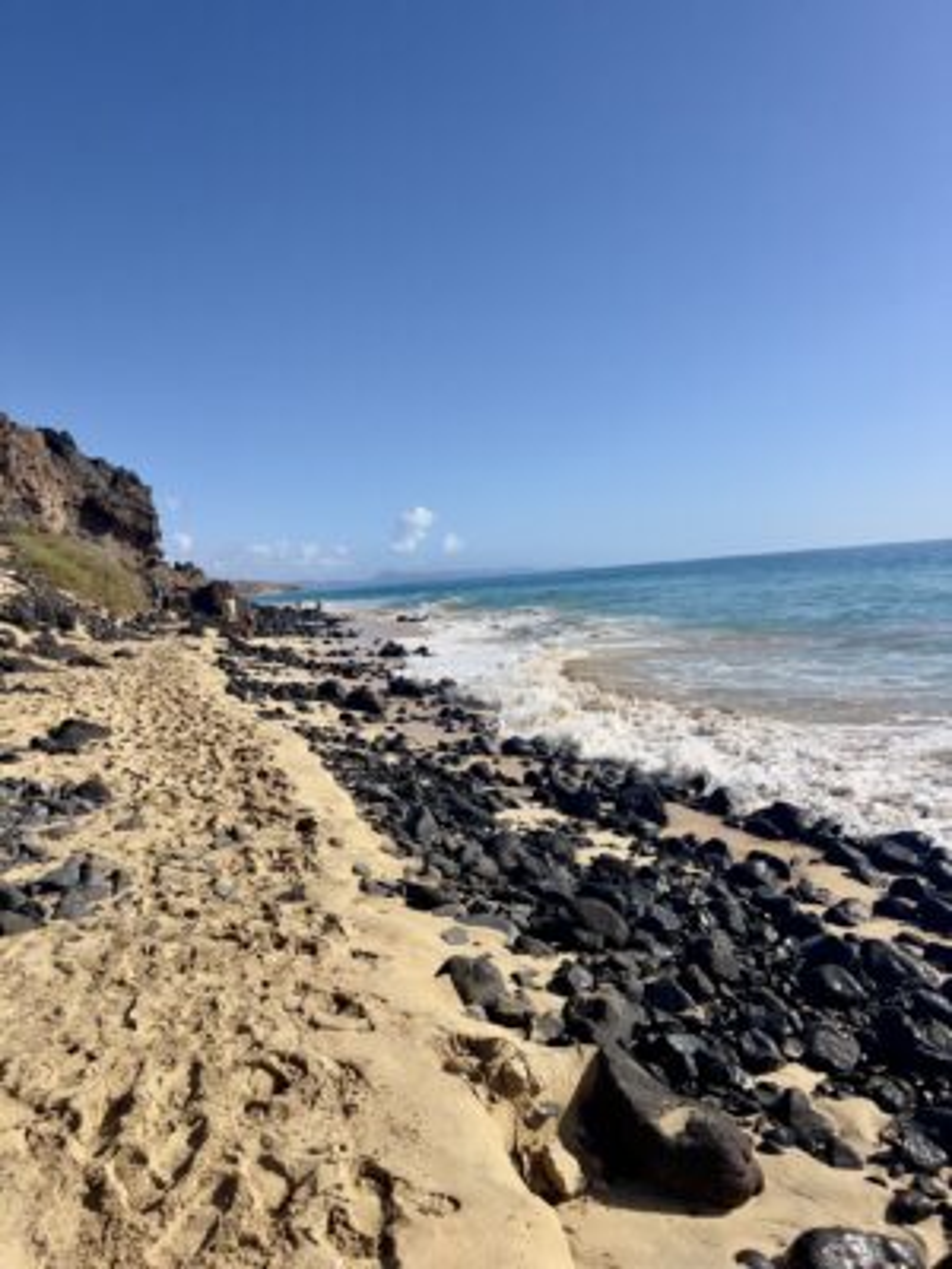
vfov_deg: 67.3
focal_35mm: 26
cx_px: 476
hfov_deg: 53.1
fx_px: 953
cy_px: 634
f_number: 1.5
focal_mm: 5.7
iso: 50
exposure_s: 1/6211
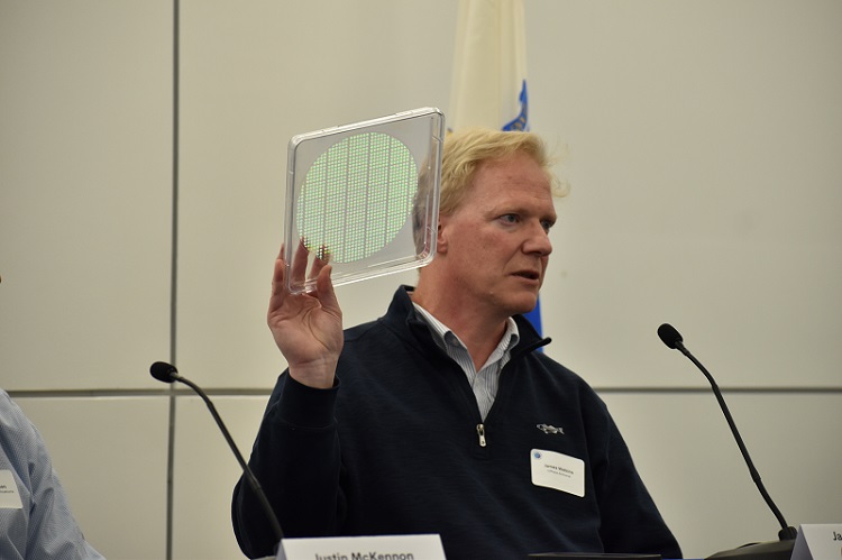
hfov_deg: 10.6
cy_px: 280
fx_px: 4558
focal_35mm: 195
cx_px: 421
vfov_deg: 7.0
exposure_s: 1/80
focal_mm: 130
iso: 800
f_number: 4.8
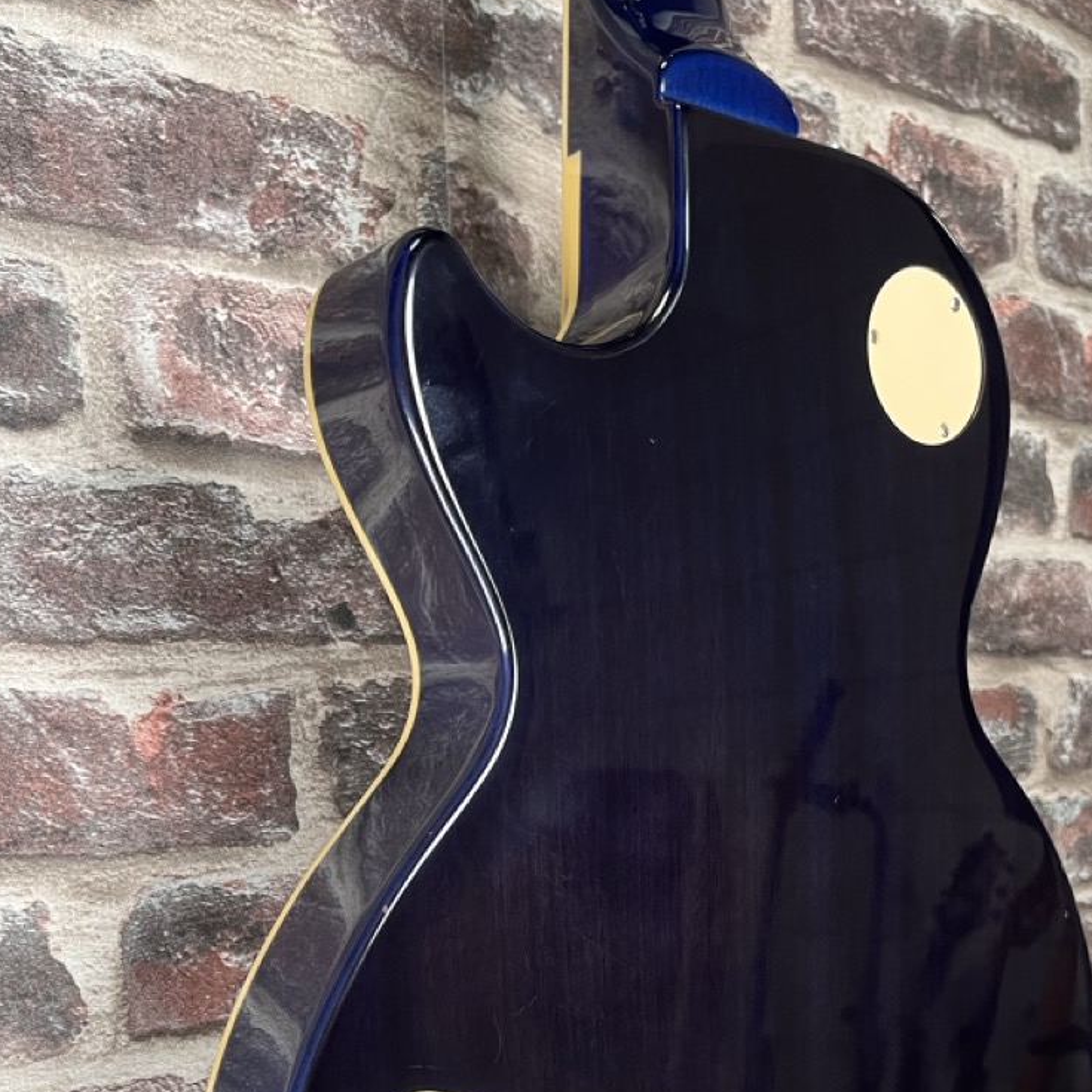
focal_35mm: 40
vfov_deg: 40.5
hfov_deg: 41.6
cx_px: 675
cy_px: 839
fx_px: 1428
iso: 125
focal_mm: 5.1
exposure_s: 1/85
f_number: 1.6
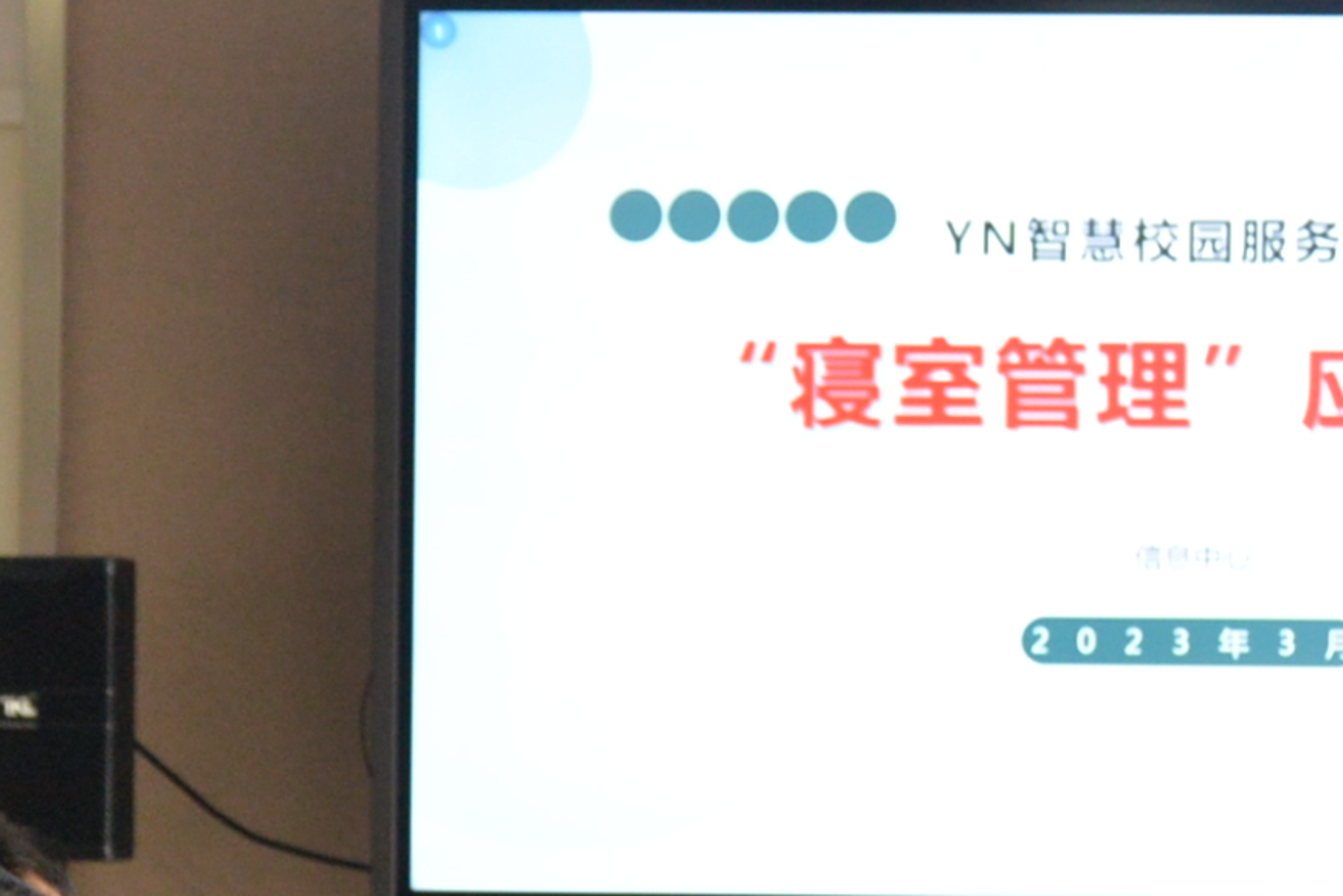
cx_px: 943
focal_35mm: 177
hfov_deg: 11.6
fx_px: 6603
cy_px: 904
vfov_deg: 7.7
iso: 1250
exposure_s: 1/125
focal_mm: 34
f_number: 4.5
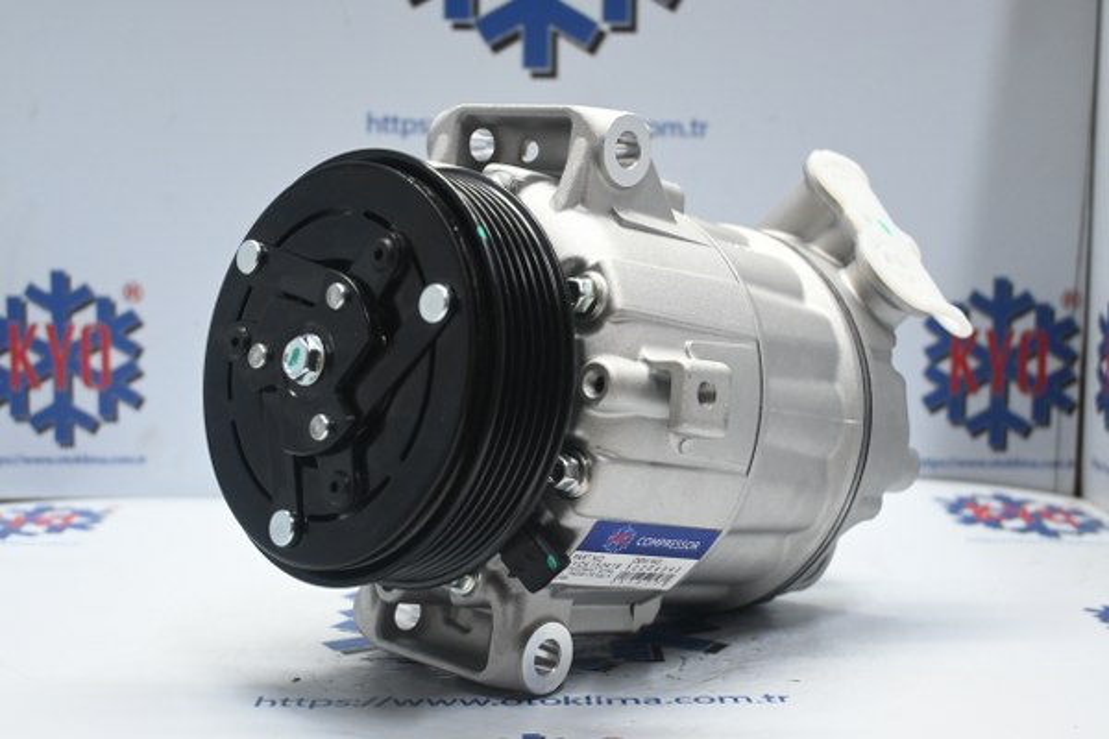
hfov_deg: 37.9
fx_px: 1617
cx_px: 554
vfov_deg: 25.8
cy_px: 370
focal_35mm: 52
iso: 1400
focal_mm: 35
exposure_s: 1/60
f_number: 5.3
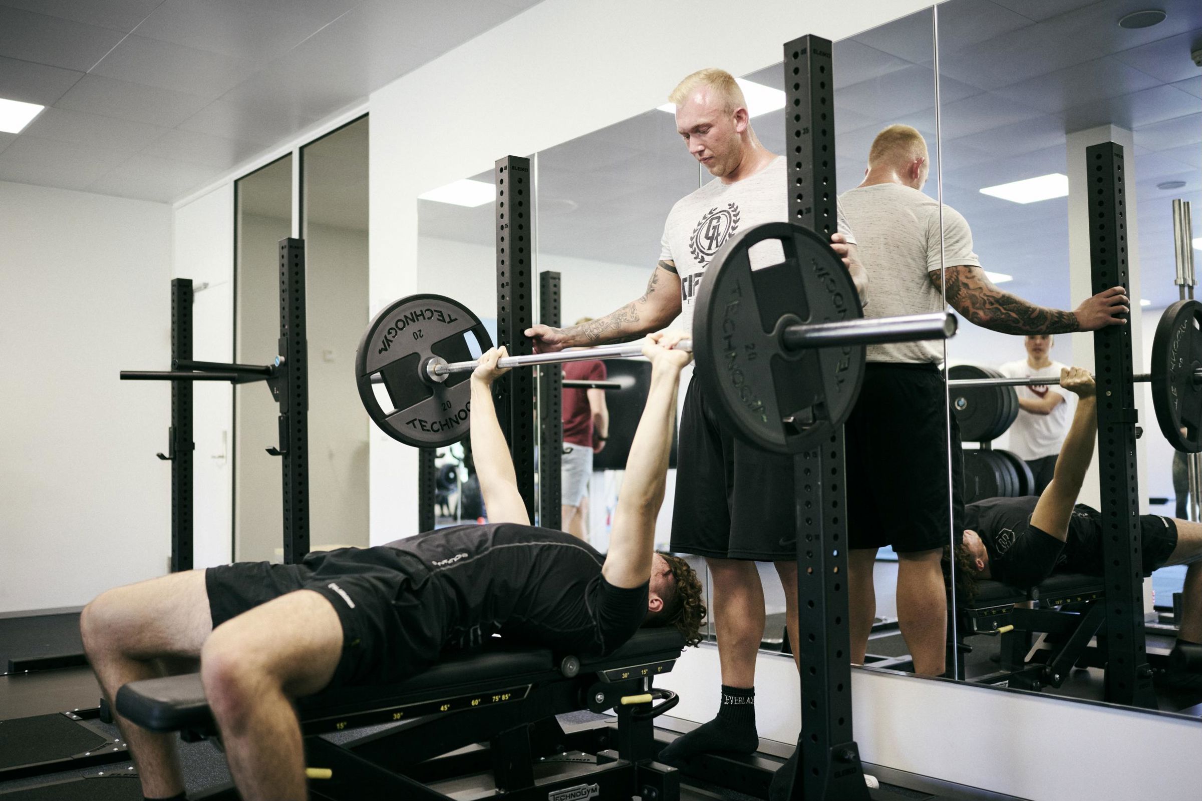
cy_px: 400
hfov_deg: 54.4
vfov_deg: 37.9
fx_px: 1169
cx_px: 601
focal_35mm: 35
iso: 800
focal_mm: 35
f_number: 1.8
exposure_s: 1/200
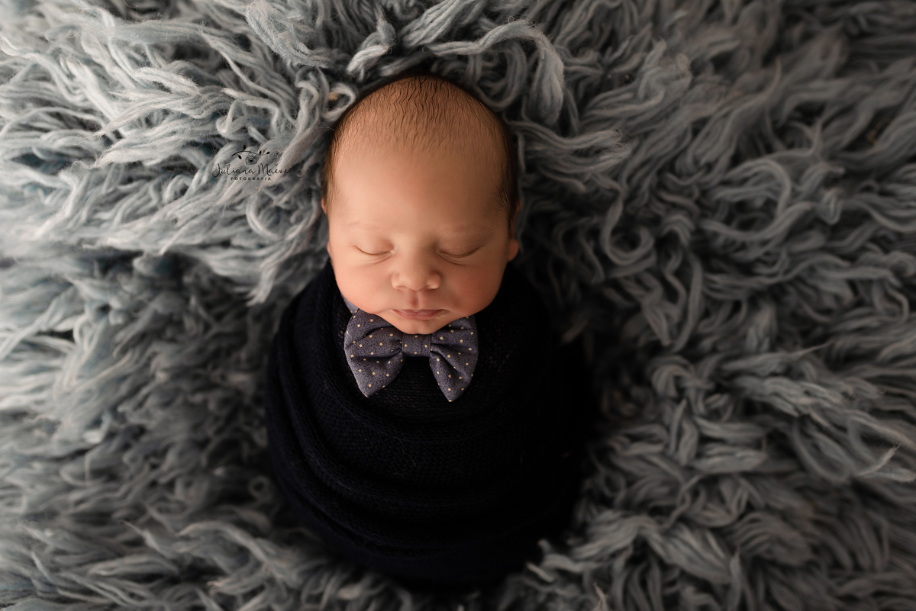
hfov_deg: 54.4
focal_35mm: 35
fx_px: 891
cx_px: 458
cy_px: 306
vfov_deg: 37.9
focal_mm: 35
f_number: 2.5
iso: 125
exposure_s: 1/125
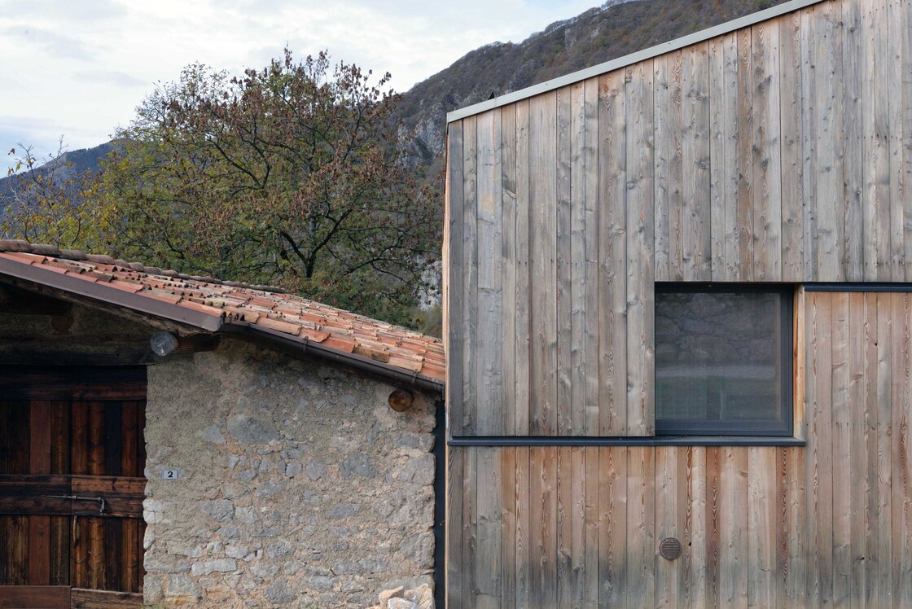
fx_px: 811
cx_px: 456
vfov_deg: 41.2
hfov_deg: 58.7
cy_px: 304
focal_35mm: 32
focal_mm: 32
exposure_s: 1/320
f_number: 16
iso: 800
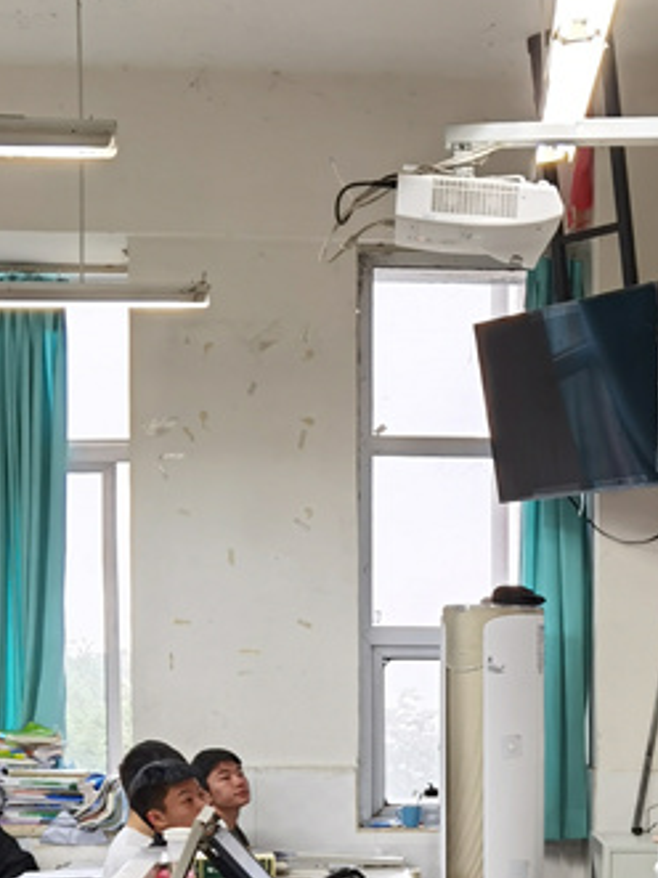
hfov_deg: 16.6
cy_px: 828
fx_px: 2206
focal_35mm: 87
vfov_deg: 21.9
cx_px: 650
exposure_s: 1/50
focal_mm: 6.71
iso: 80
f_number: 1.9
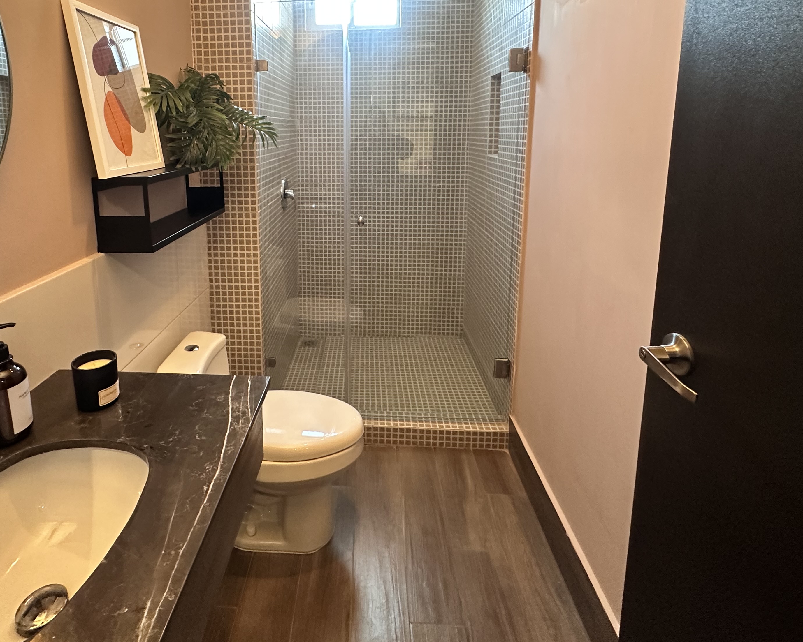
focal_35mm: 20
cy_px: 203
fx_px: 475
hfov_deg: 79.7
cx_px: 335
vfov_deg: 65.9
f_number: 2.2
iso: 320
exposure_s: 1/60
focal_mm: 2.22
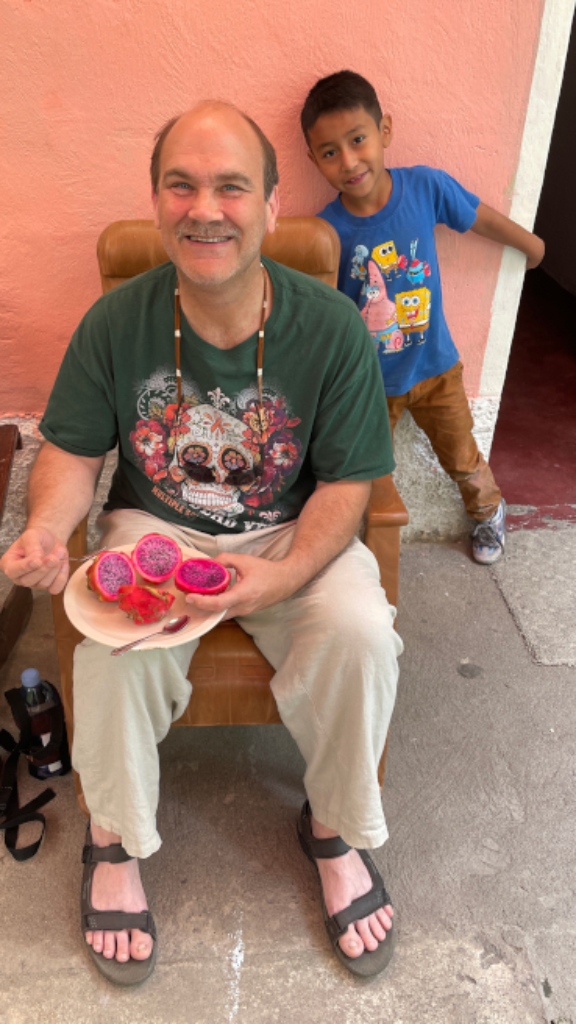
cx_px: 237
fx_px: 787
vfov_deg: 66.1
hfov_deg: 40.0
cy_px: 507
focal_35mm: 29
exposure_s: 1/121
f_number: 1.6
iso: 80
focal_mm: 4.2
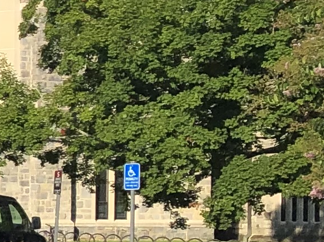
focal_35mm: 194
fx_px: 1815
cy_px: 241
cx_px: -755
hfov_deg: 8.1
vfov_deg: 7.6
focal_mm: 3.99
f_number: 1.8
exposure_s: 1/2288
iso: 20
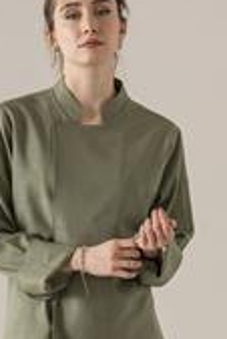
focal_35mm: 344
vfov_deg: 6.0
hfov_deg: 4.0
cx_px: 56
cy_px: 341
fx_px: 3247
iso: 320
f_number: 11
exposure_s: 1/160
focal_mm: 125
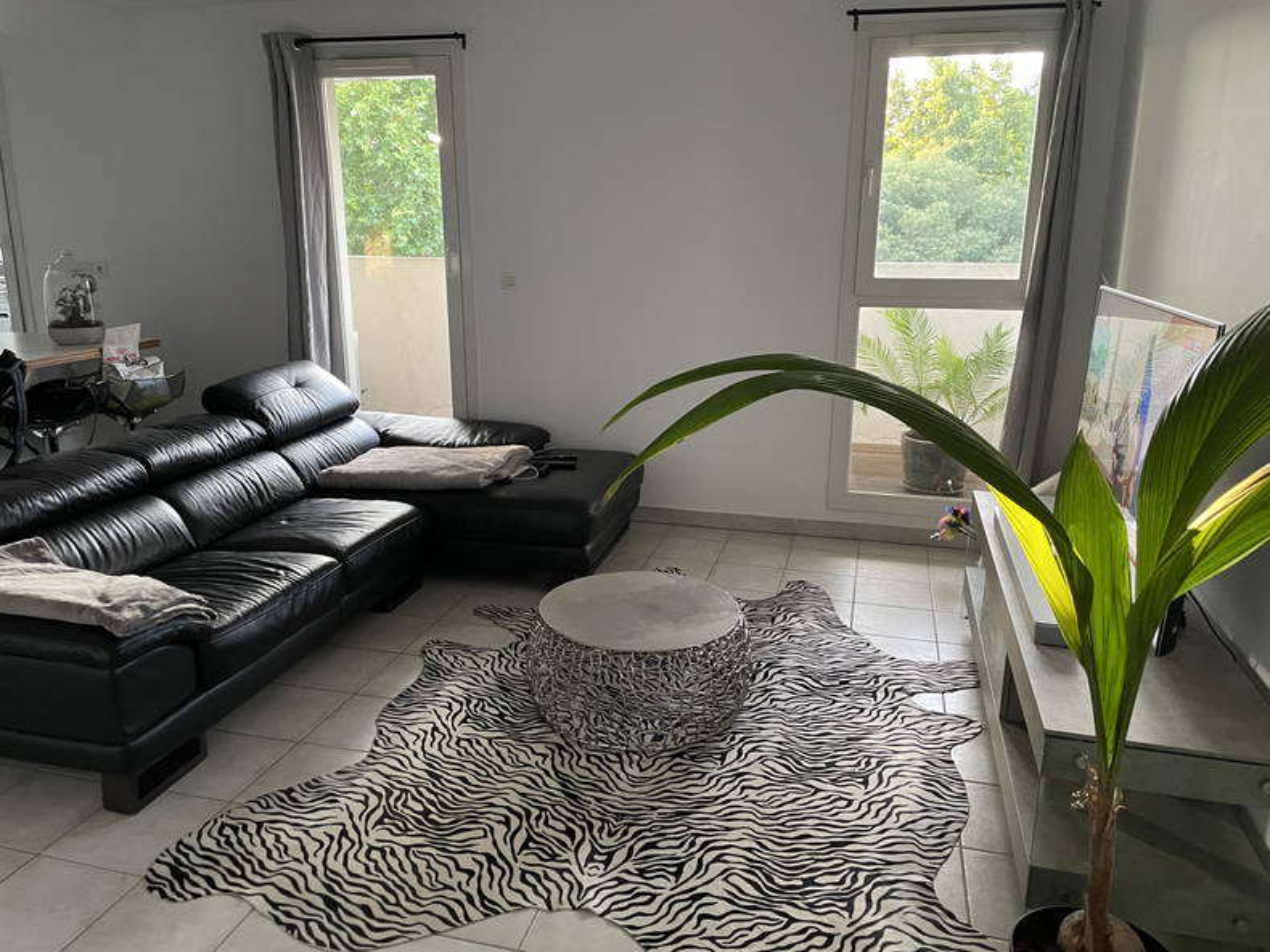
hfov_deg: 67.3
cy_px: 476
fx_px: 954
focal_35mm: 26
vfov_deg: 53.0
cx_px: 635
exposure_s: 1/60
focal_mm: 4.2
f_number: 1.6
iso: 400
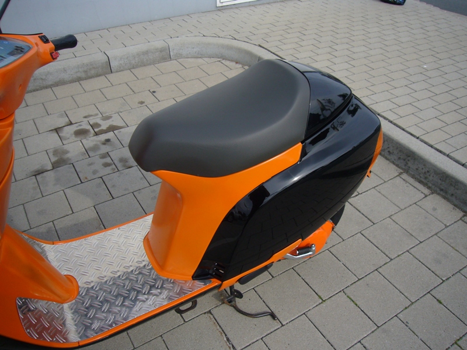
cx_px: 234
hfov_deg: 60.0
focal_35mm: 30
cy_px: 175
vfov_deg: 46.8
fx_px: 405
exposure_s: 1/250
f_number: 5.6
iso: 80
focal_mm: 4.9
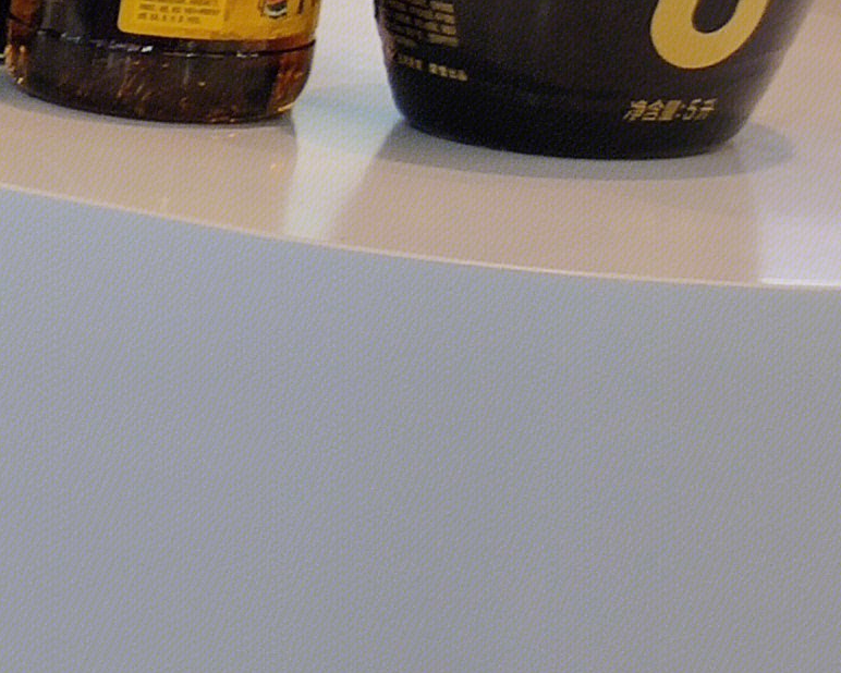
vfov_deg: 8.6
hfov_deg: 9.8
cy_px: 917
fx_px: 4407
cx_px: -1051
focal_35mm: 177
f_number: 1.75
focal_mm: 4.75
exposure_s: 1/100
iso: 177
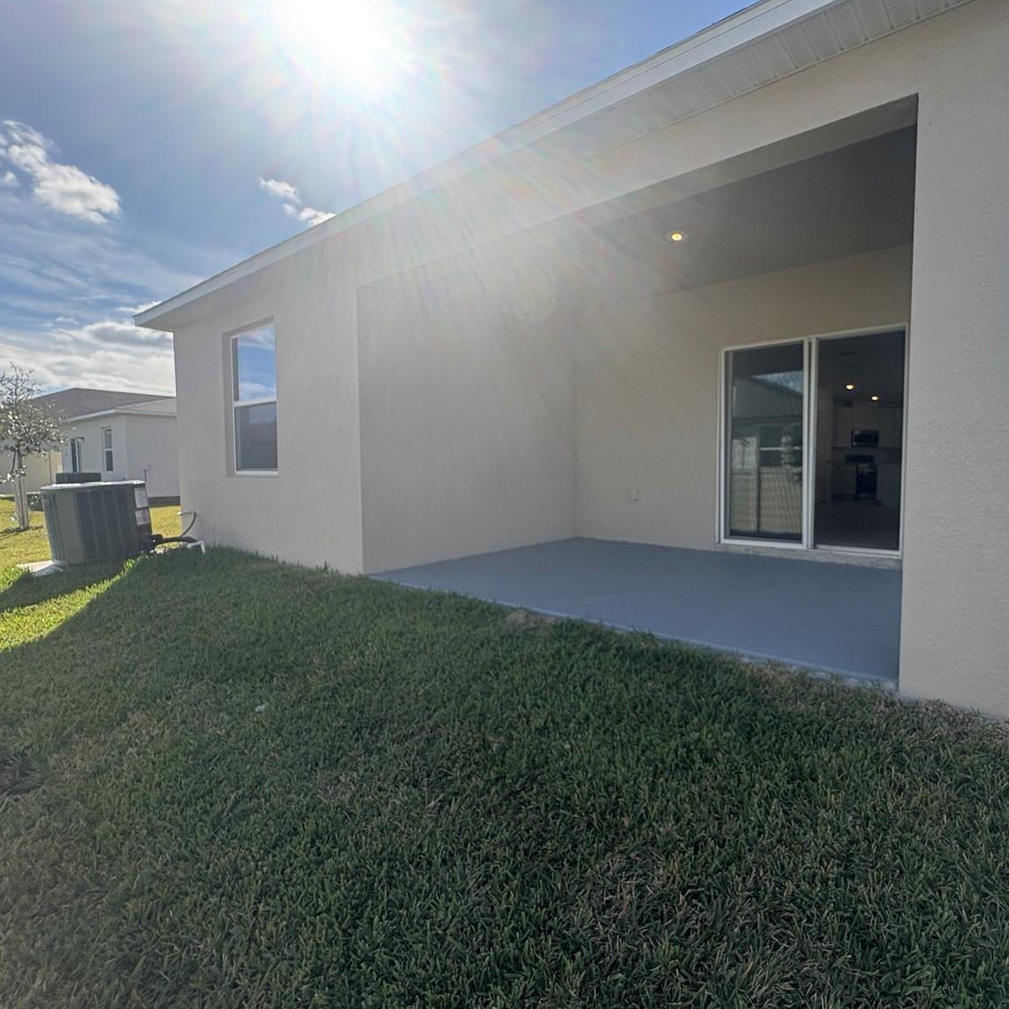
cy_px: 501
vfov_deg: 84.0
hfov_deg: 81.3
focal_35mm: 17
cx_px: 669
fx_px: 561
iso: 50
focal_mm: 2.22
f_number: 2.2
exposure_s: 1/2146
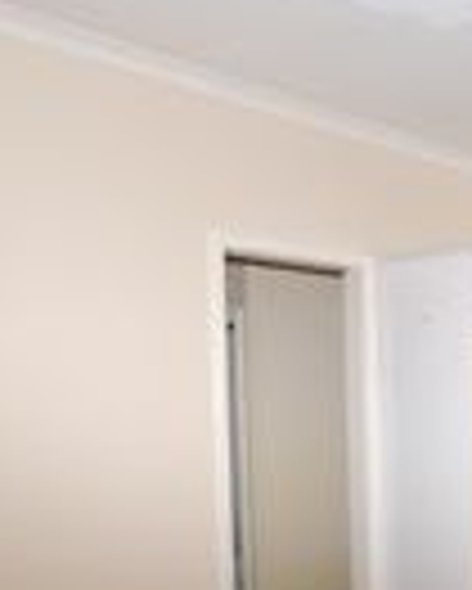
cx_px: 580
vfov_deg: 32.9
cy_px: 457
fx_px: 971
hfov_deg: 24.5
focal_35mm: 56
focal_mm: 11
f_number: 4.2
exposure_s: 1/60
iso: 320
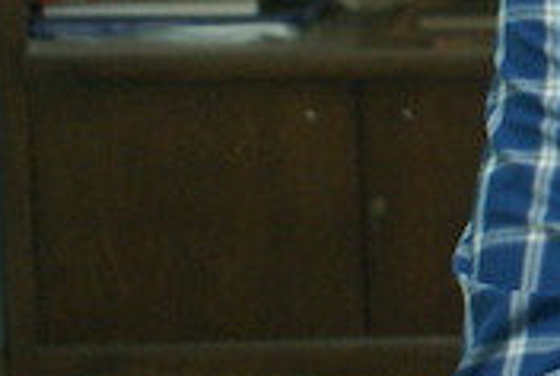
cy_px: -124
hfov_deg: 9.4
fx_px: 3085
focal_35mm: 198
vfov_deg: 6.9
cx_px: 1250
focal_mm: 24
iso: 400
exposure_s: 1/30
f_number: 4.5
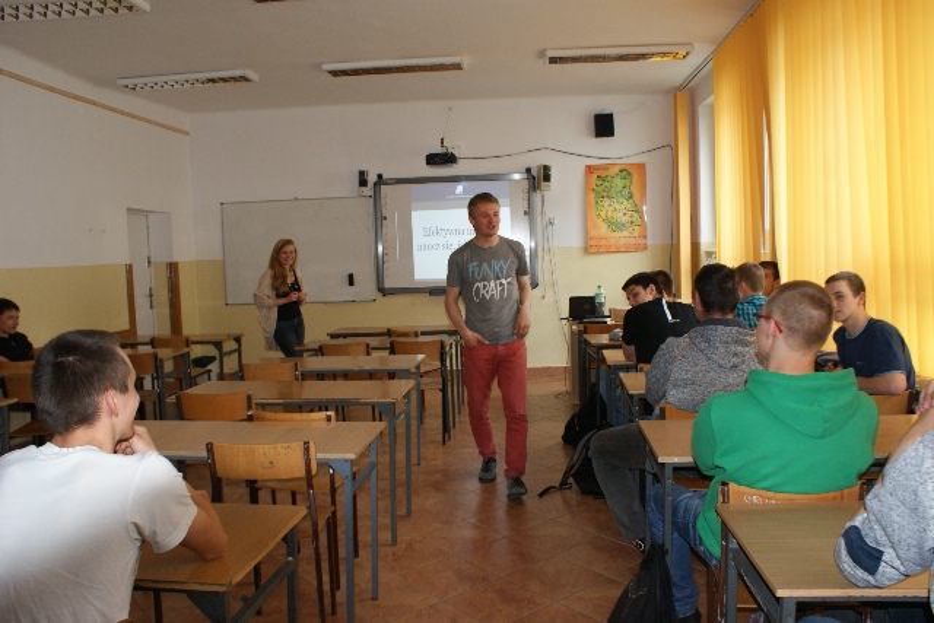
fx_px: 701
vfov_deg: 48.0
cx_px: 467
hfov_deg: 67.4
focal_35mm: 27
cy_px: 312
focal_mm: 18
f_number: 5.6
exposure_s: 1/60
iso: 400
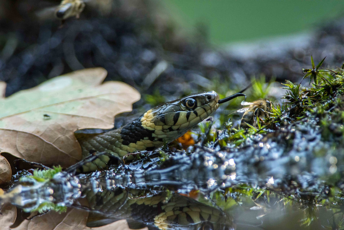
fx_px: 7166
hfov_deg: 2.7
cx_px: 172
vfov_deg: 1.8
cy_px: 115
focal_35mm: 750
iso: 2500
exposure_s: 1/320
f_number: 6.7
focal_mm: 500
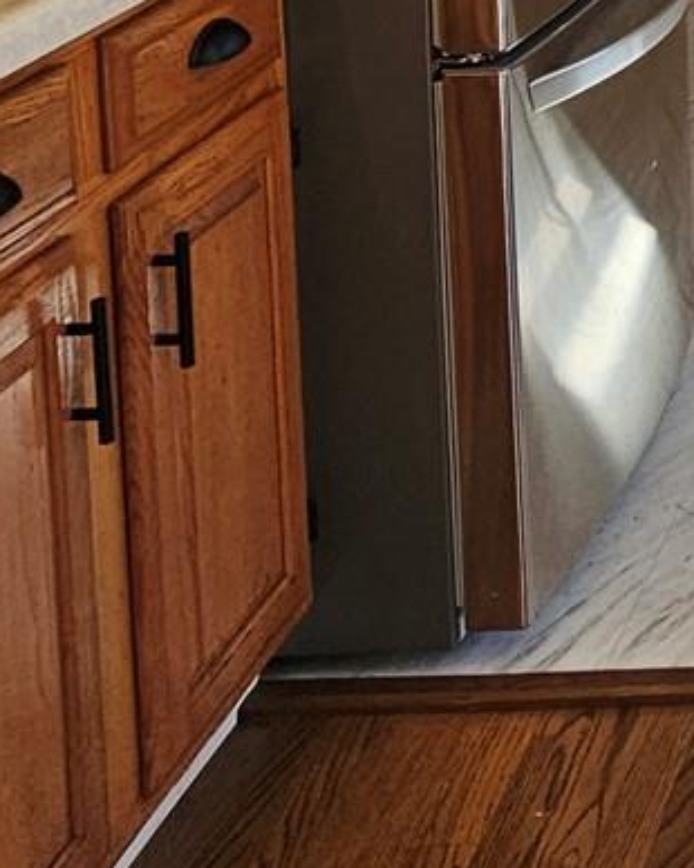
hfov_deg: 17.6
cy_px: -432
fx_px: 1722
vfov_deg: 23.0
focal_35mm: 67
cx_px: 1305
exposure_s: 1/203
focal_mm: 2.2
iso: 50
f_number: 2.2
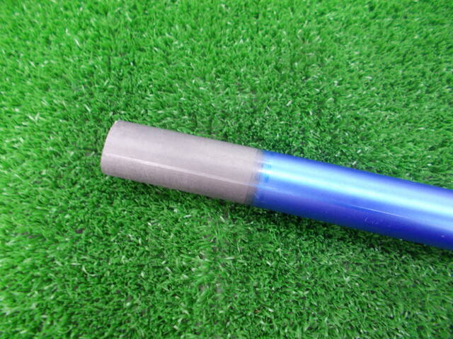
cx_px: 226
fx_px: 340
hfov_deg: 67.3
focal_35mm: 26
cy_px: 170
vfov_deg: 53.1
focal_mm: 4.6
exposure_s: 1/8
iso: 200
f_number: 3.2
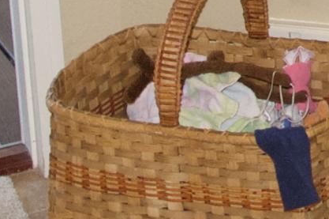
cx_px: 743
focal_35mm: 216
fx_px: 1972
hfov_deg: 8.8
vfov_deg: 6.0
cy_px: -391
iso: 1000
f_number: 5.6
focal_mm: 20
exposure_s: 1/60
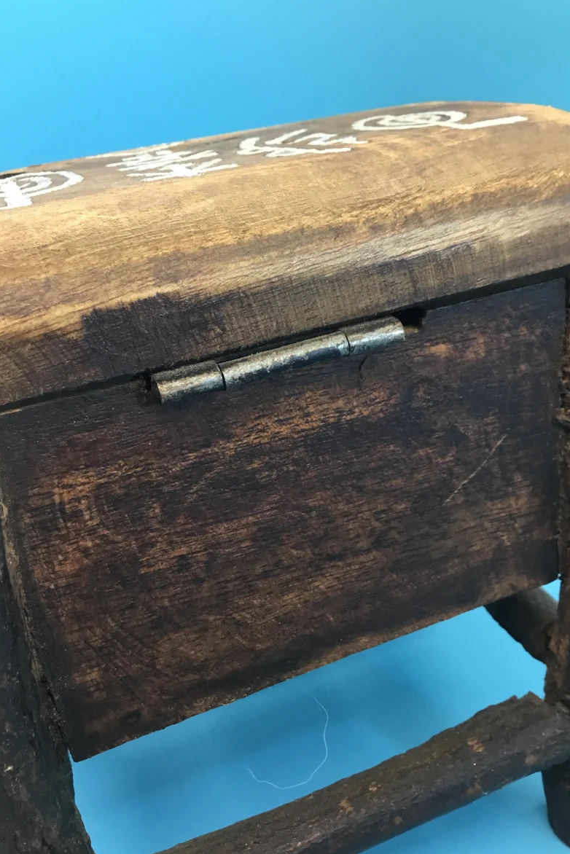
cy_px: 429
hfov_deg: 40.0
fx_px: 783
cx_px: 292
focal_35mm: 33
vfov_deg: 57.2
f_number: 2.4
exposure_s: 1/30
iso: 50
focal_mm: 3.3
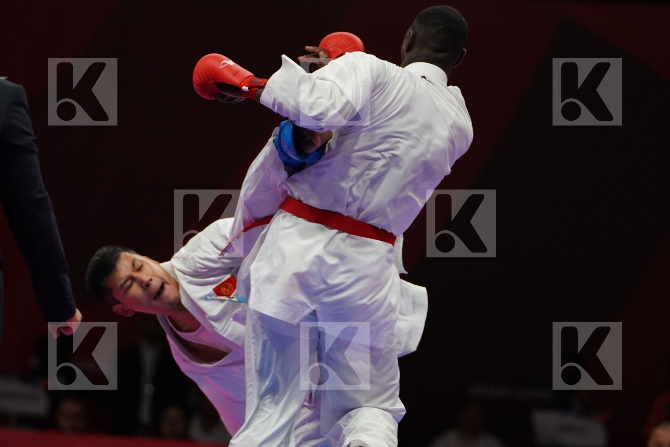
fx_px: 5639
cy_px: 224
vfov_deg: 4.5
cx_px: 335
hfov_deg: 6.8
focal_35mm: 303
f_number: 4
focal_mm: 202
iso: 2500
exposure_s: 1/1000
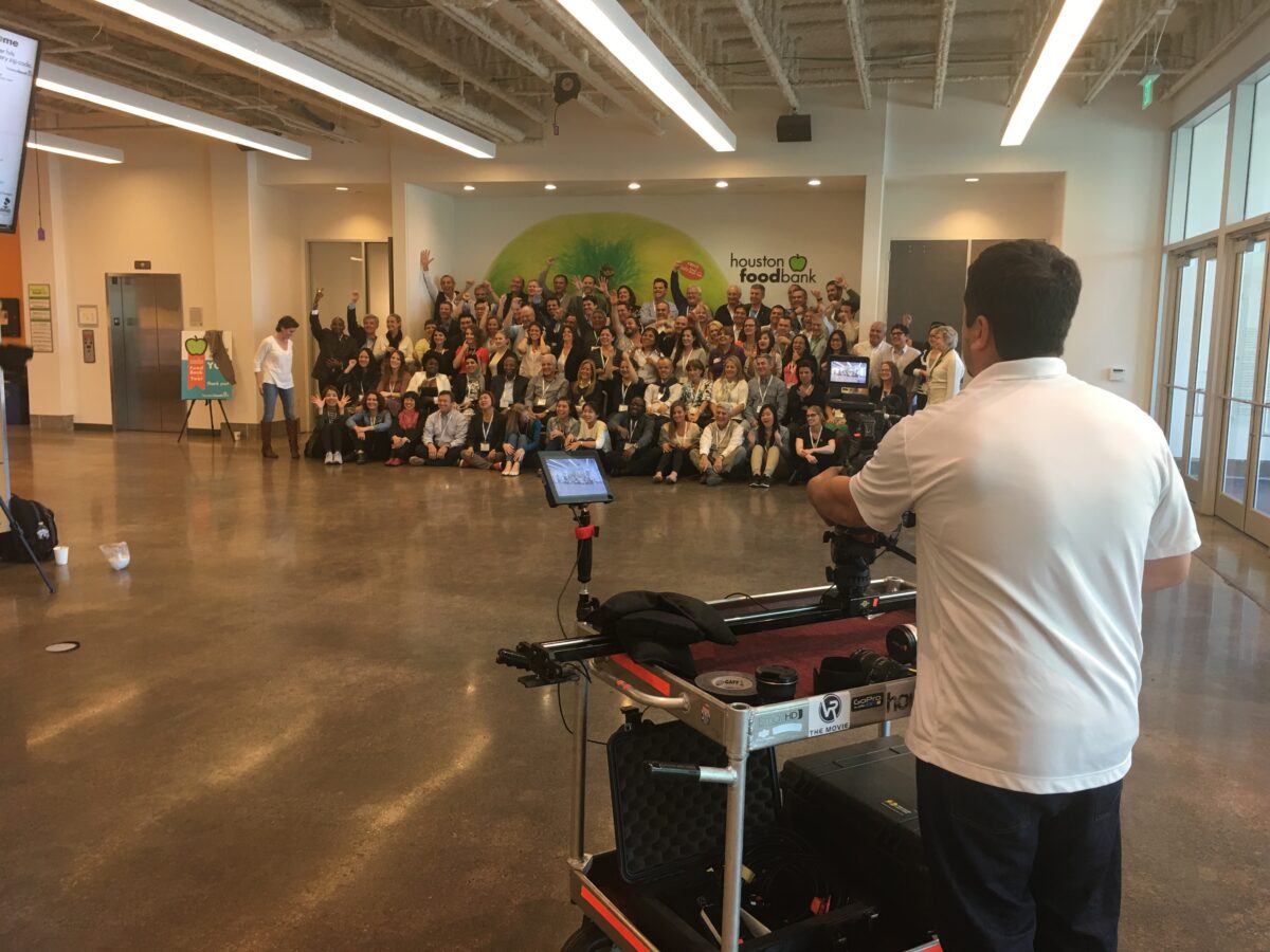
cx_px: 635
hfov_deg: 61.7
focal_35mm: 29
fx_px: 1064
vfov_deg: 48.2
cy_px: 476
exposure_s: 1/15
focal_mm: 4.15
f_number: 2.2
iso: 32
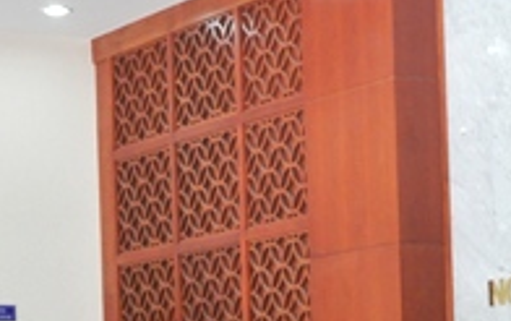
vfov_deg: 11.2
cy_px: 282
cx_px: 678
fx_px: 1625
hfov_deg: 16.8
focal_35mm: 117
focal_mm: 25
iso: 1000
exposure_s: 1/125
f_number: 5.6
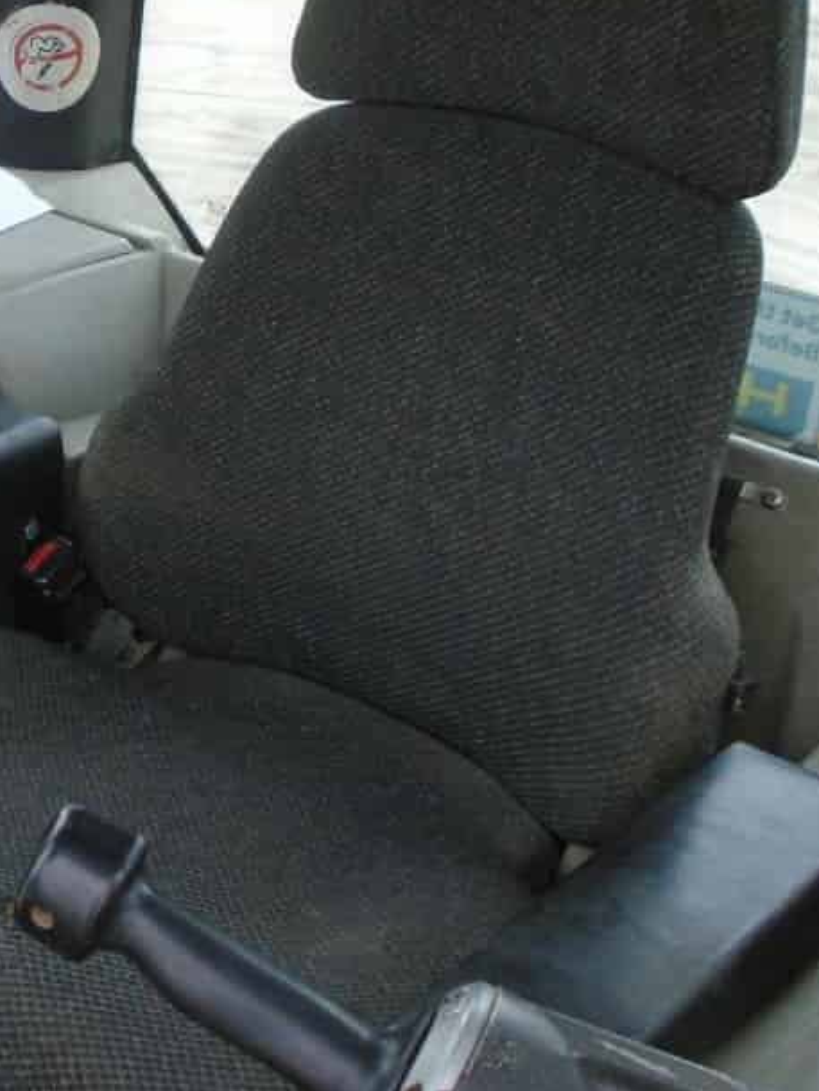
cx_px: -136
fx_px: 1797
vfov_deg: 33.4
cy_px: 333
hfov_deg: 23.7
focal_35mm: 57
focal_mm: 4.6
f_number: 3.2
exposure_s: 1/80
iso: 200
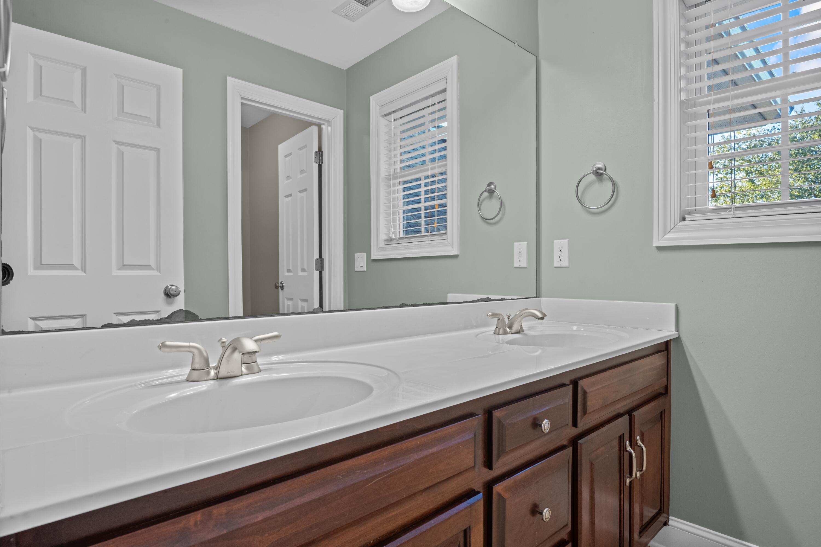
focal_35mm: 19
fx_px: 433
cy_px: 274
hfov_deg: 86.9
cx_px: 410
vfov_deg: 64.6
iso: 400
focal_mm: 19
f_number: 11
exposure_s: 1/4
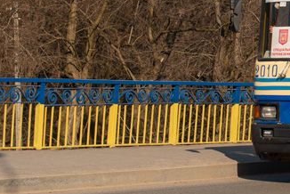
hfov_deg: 10.7
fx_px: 1484
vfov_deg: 7.4
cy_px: -34
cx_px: 445
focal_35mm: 184
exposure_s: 1/640
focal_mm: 50
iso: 100
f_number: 5
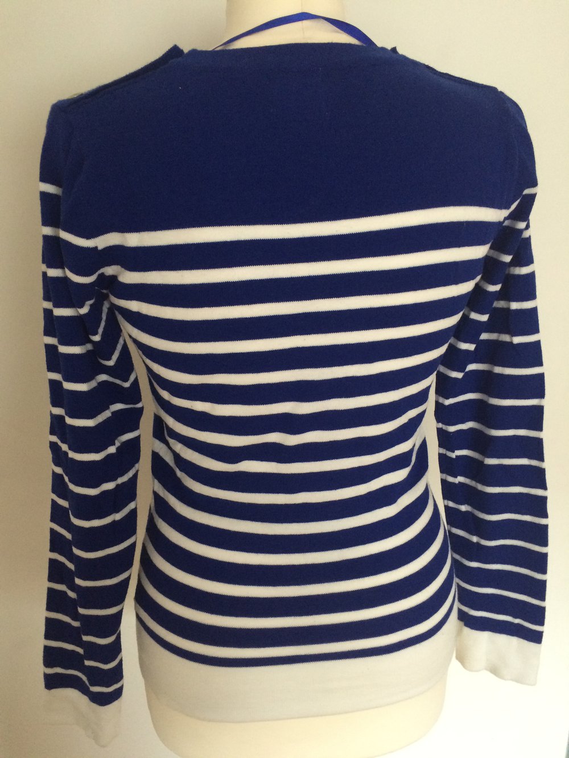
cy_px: 379
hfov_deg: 48.2
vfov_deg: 61.7
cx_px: 284
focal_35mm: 29
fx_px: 635
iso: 200
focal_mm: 4.15
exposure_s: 1/30
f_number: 2.2
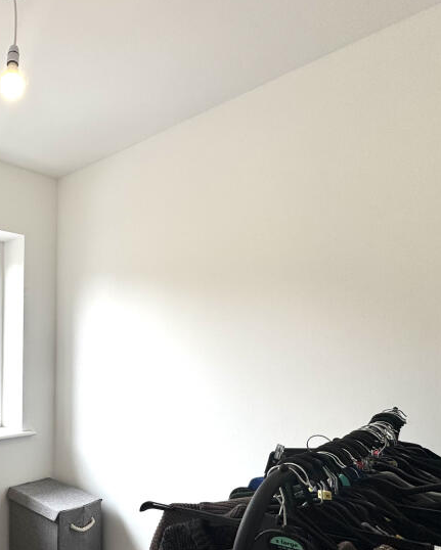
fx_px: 424
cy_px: 338
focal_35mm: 26
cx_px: 1
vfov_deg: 65.2
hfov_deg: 46.2
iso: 40
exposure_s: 1/260
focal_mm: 2.22
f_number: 2.2
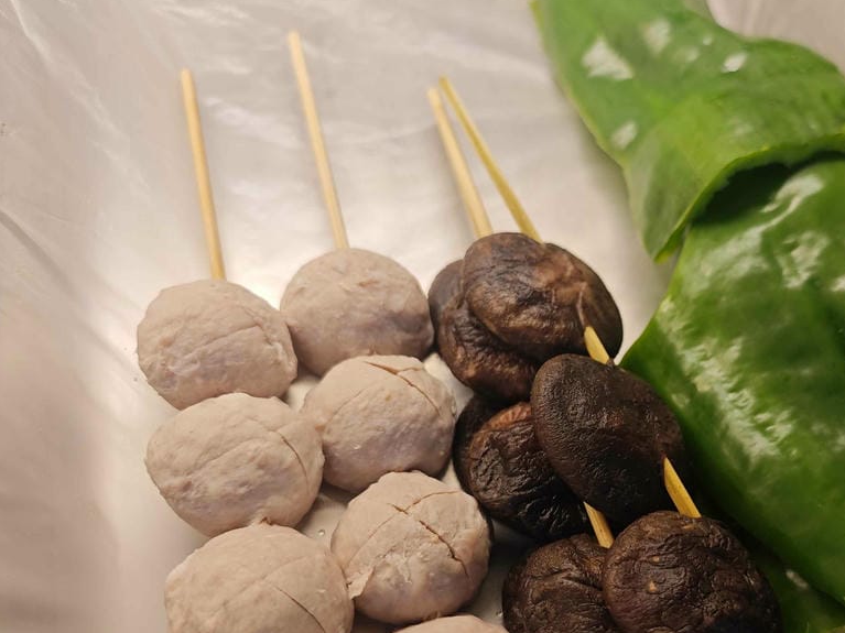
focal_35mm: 36
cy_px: 400
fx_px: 879
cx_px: 588
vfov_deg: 39.4
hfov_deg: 50.1
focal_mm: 8.72
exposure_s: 1/120
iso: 125
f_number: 2
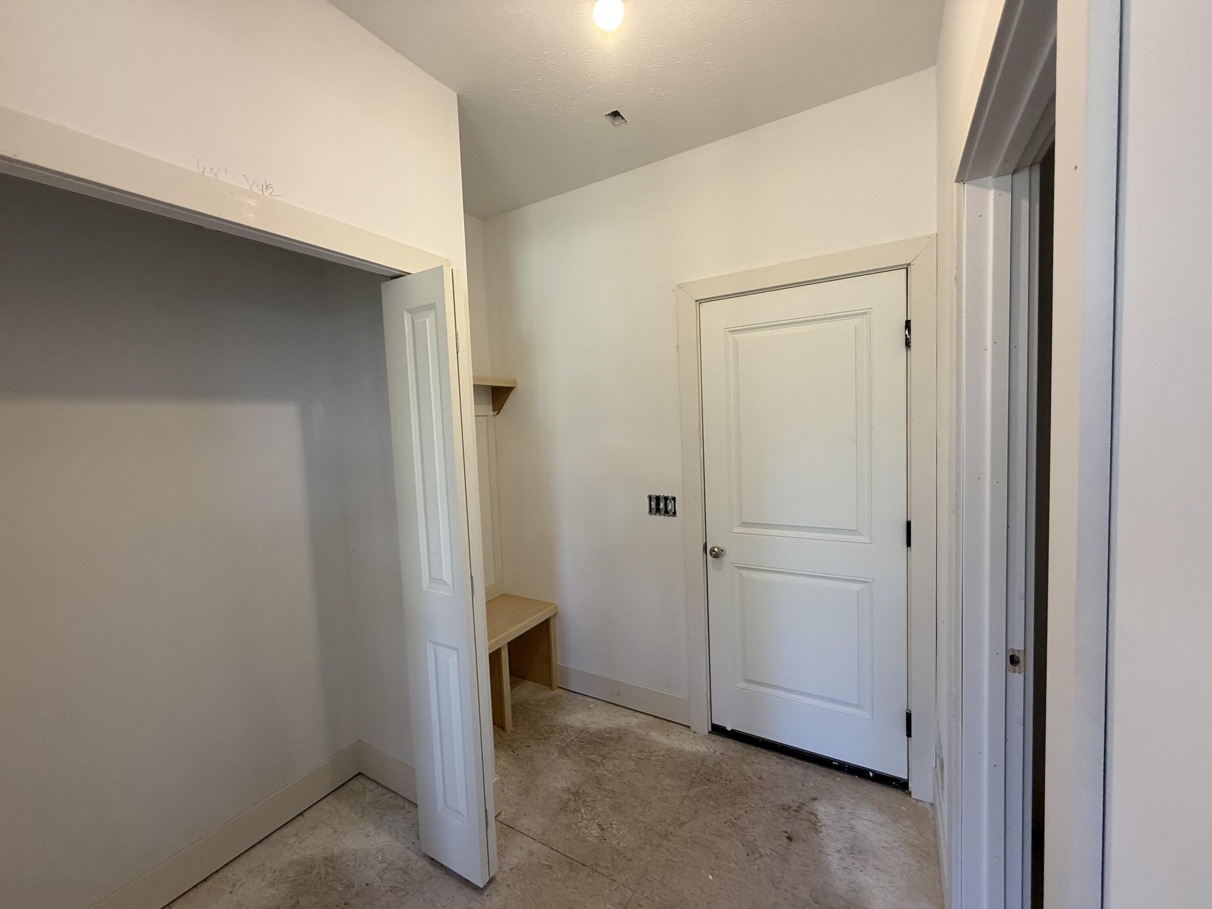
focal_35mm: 14
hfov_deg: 102.1
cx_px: 606
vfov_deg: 85.7
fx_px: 490
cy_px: 454
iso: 160
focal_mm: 2.22
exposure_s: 1/120
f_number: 2.2
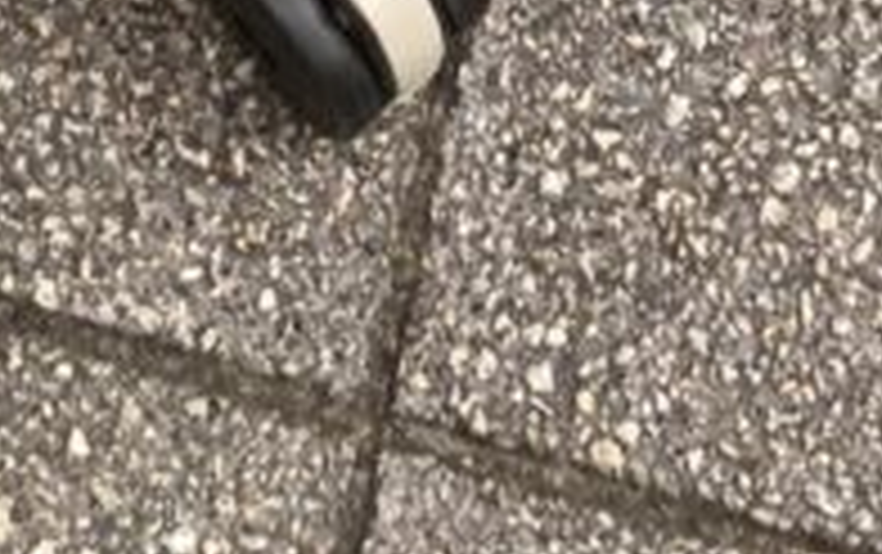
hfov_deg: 13.4
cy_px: -1549
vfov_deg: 6.9
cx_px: 166
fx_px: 3730
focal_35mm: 155
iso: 20
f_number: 1.8
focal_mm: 3.99
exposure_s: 1/231
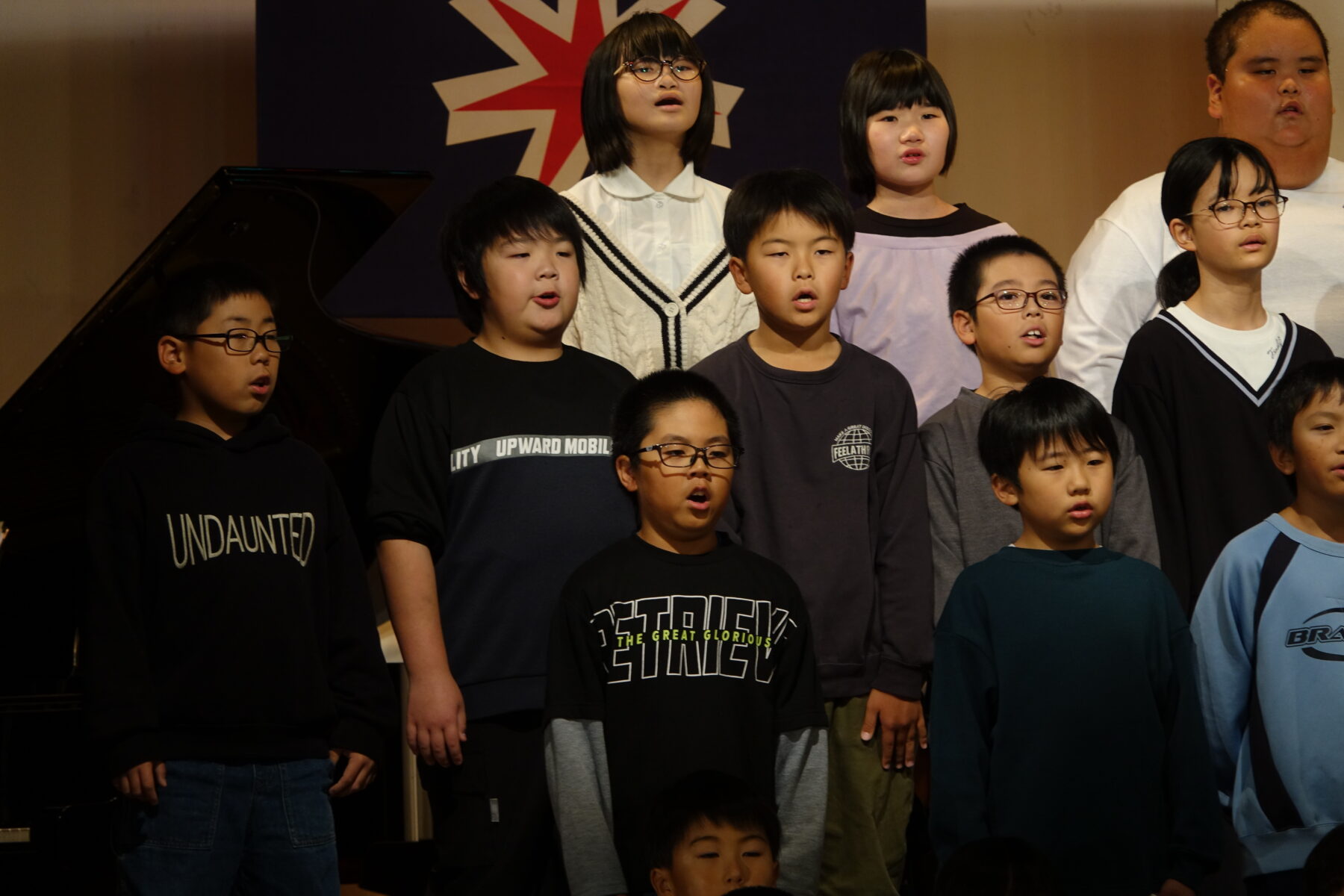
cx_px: 672
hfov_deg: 6.2
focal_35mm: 330
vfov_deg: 4.2
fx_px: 12319
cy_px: 448
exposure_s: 1/100
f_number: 4
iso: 400
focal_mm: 120.91
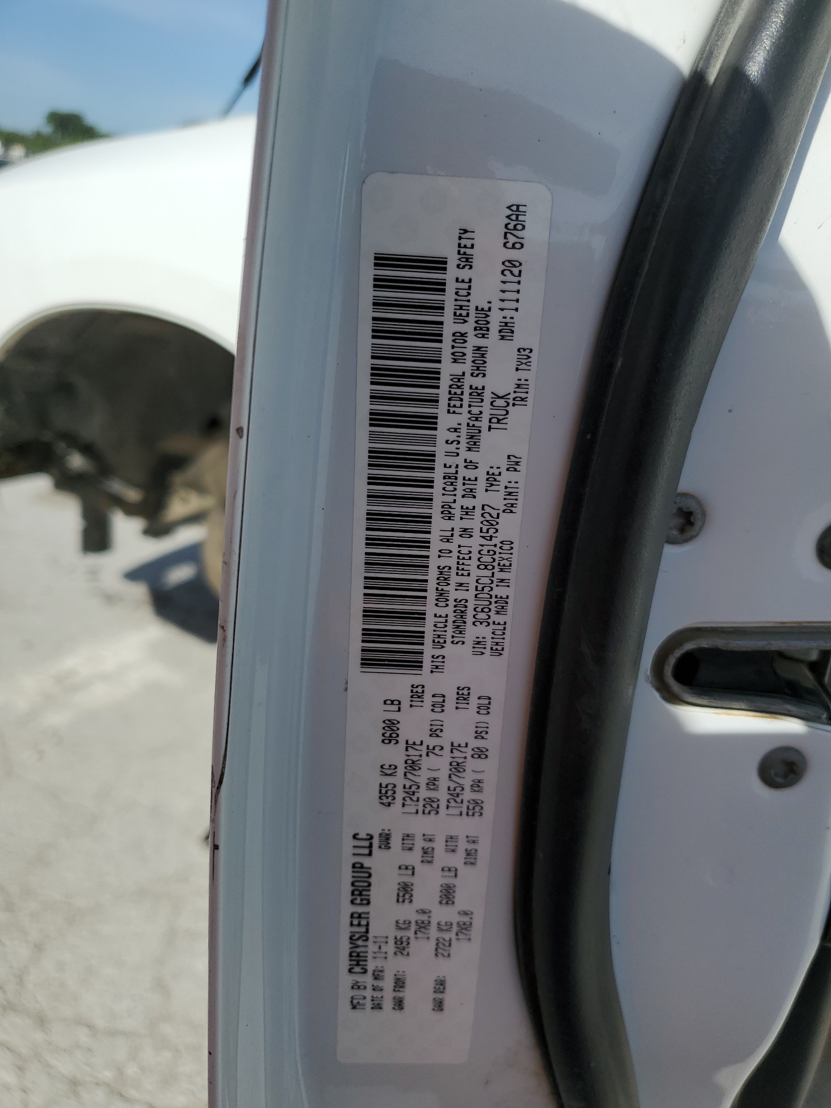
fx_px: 832
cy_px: 554
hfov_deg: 53.1
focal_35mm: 26
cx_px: 416
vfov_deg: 67.3
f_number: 1.5
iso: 50
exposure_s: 1/5000
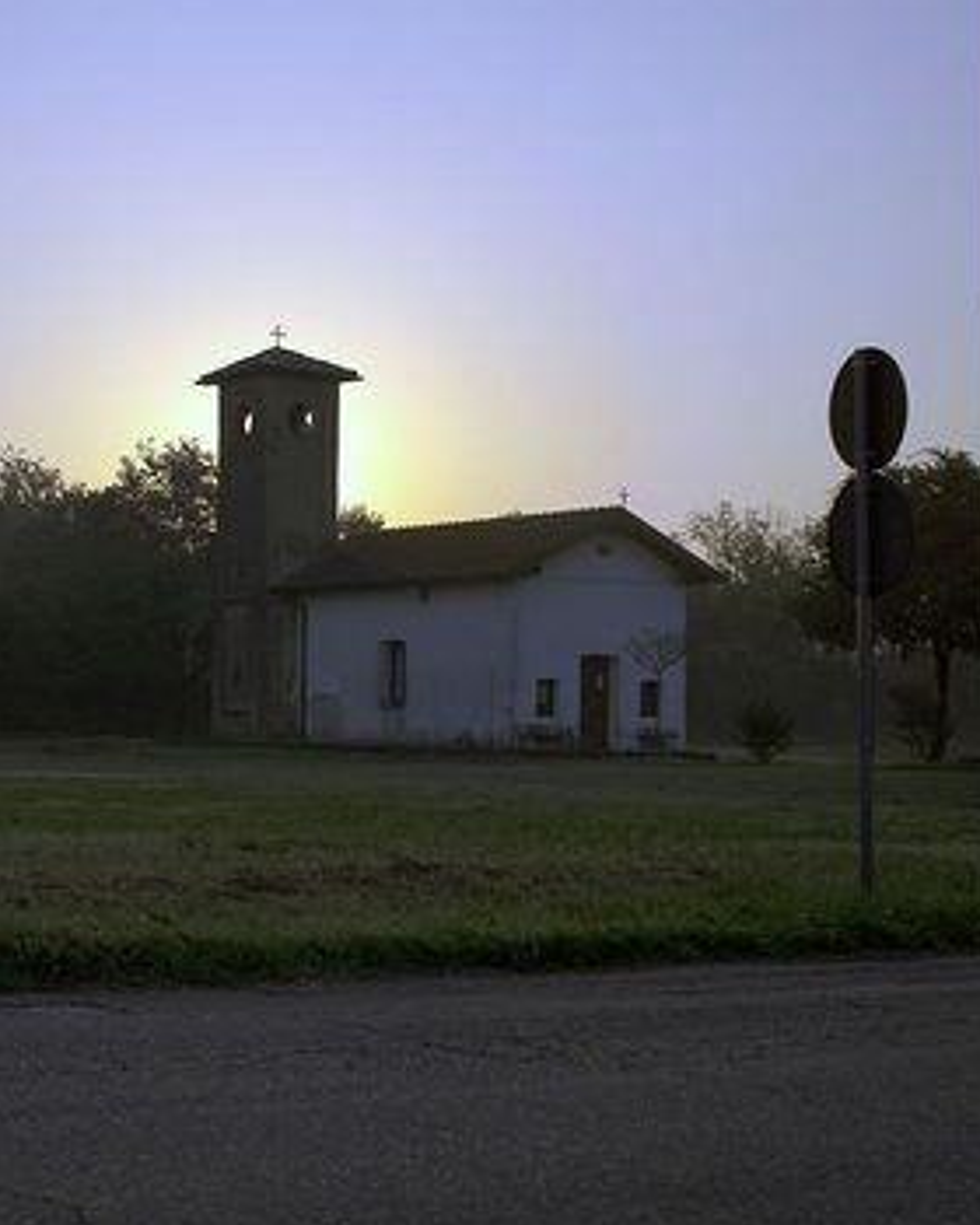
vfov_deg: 25.5
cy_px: 623
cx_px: 252
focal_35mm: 75
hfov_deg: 20.3
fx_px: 2712
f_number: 4.2
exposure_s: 1/160
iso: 100
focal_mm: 31
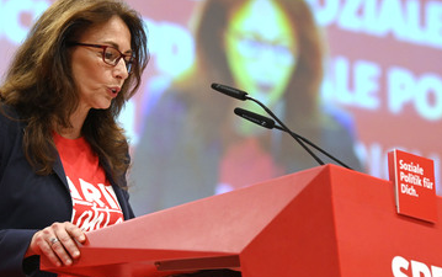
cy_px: 105
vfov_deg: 7.3
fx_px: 2158
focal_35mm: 179
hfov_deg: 11.7
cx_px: 205
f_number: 4.5
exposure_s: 1/1000
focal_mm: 140
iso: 4000
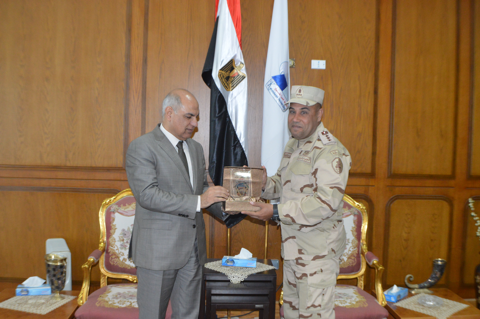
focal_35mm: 48
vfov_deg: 28.0
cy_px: 160
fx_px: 639
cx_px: 240
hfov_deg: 41.1
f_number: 4.5
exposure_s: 1/60
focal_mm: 32
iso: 1800
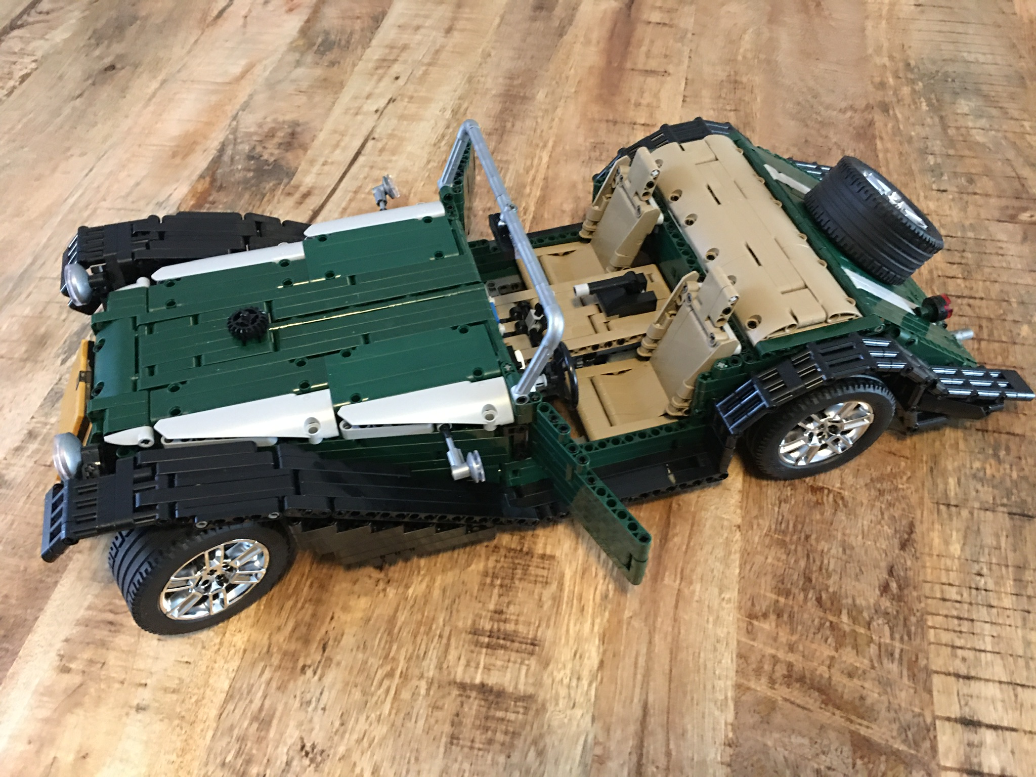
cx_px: 518
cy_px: 388
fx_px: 868
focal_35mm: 29
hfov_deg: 61.7
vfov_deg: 48.2
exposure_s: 1/4
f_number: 2.2
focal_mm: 4.15
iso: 125
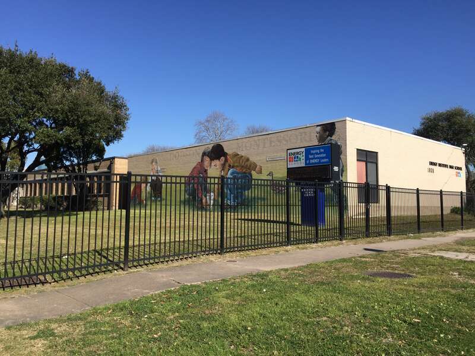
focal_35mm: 29
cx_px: 238
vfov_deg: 48.2
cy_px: 178
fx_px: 398
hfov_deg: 61.7
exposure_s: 1/1799
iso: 32
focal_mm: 4.15
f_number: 2.2
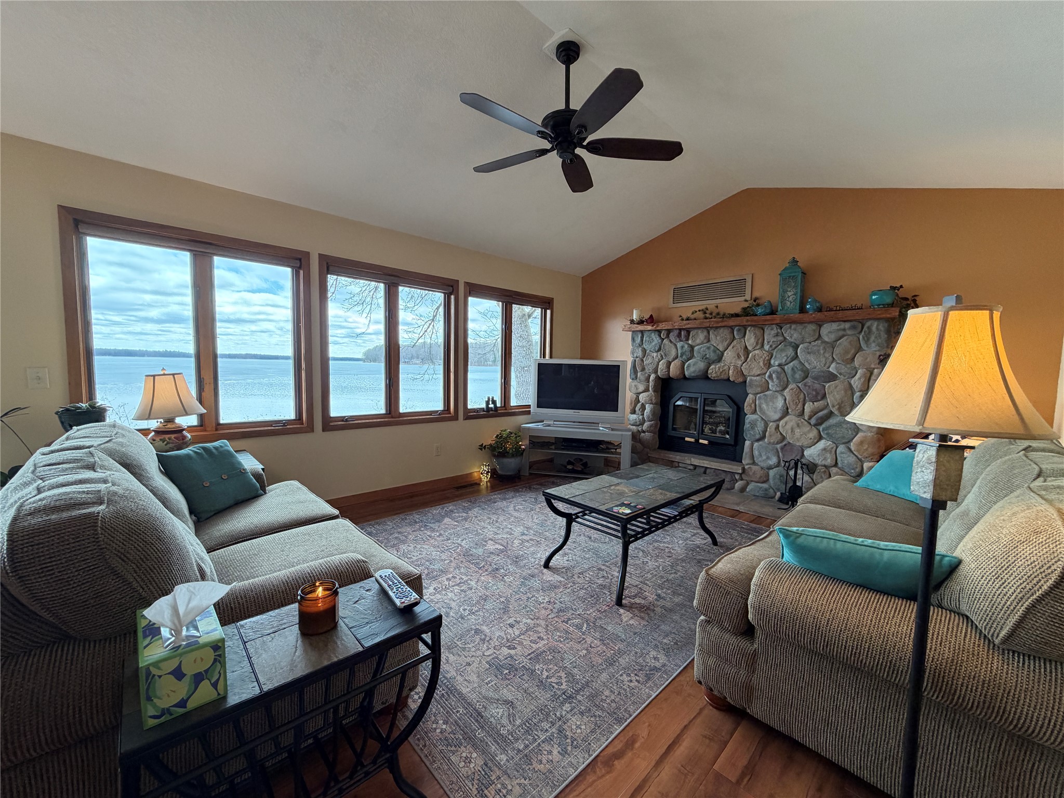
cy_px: 399
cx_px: 532
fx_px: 430
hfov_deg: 102.1
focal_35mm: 14
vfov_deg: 85.7
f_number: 2.2
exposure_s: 1/120
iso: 160
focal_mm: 2.22
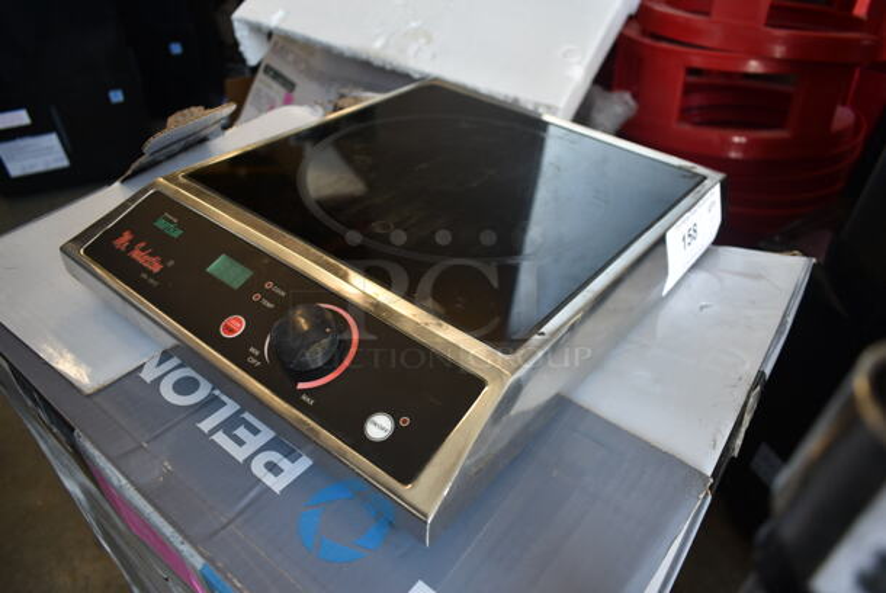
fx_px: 665
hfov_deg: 67.3
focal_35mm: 27
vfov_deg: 48.0
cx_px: 443
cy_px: 296
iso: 125
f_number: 3.5
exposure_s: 1/30
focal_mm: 18
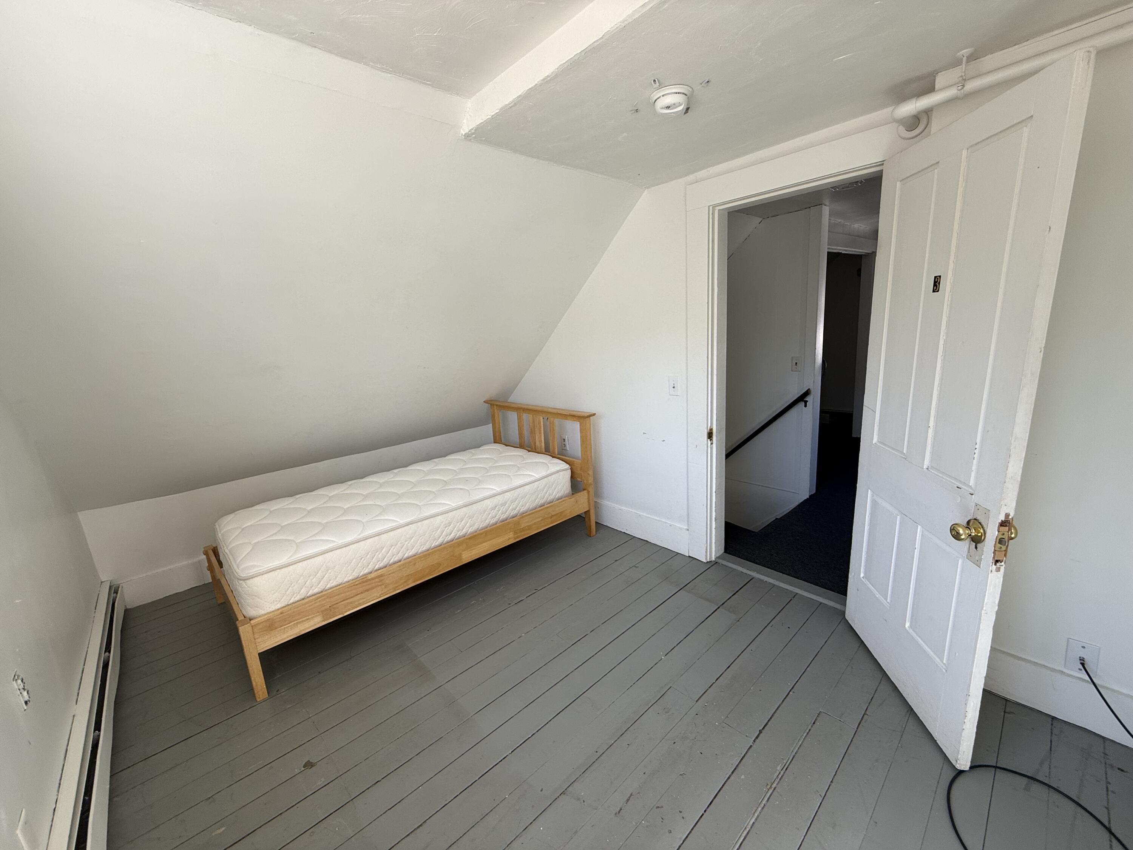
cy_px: 425
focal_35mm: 14
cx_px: 566
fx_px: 458
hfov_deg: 102.1
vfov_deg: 85.7
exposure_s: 1/99
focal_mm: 2.22
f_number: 2.2
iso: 50
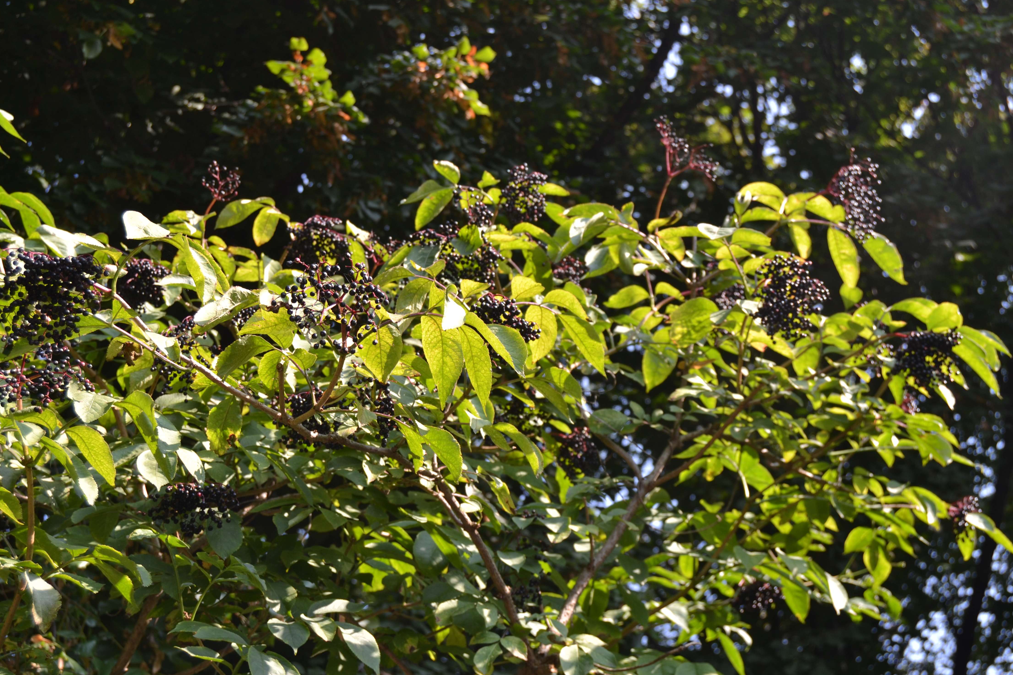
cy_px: 330
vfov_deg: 25.5
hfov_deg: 37.5
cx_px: 490
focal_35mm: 53
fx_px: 1491
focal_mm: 34
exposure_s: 1/125
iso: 110
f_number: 5.6
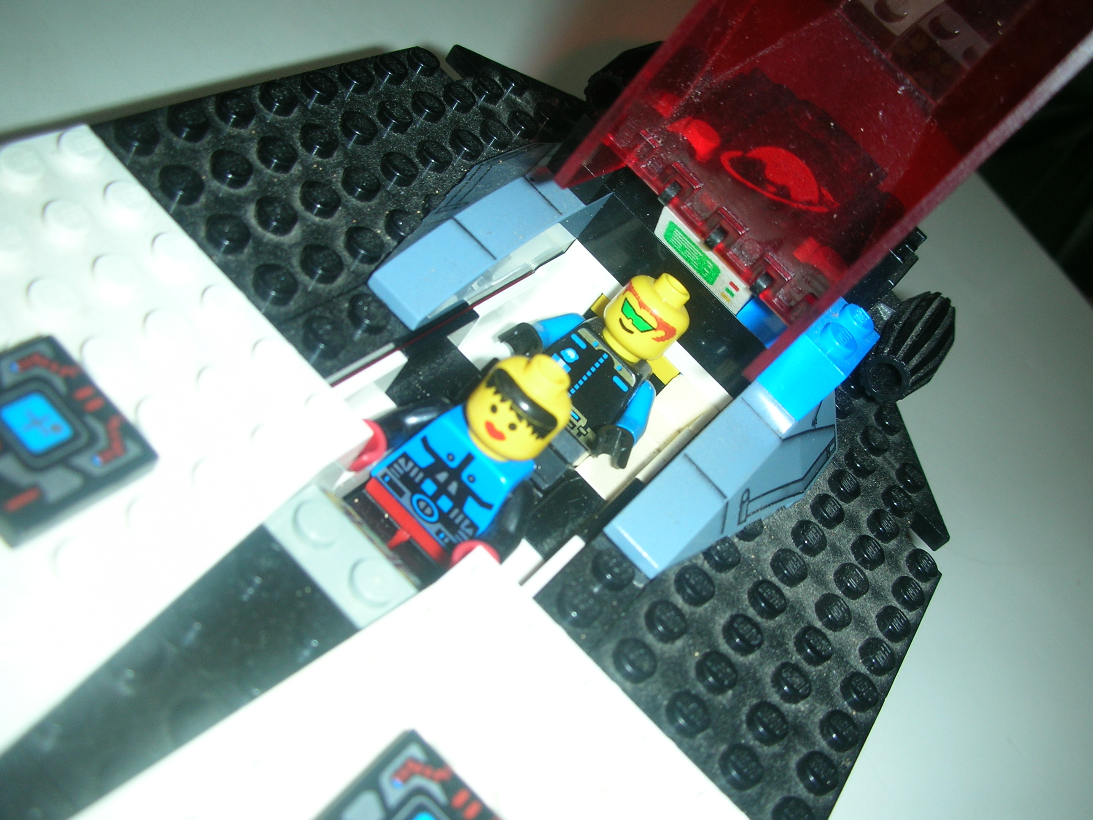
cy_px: 410
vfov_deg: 40.7
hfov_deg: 52.6
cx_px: 546
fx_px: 1105
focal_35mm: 35
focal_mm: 5.8
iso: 50
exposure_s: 1/60.1
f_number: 3
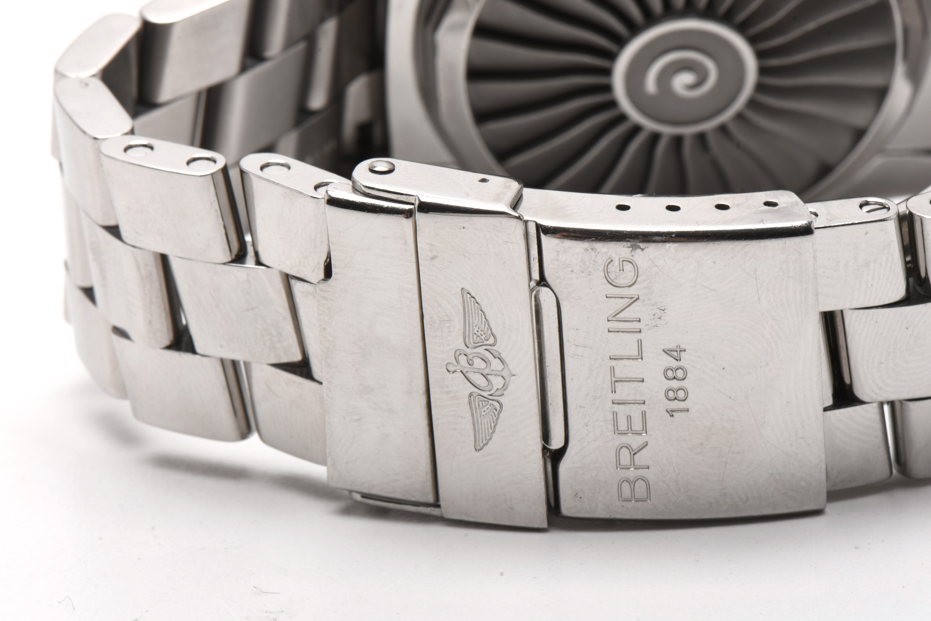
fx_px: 3297
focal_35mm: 128
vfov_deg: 10.8
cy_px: 310
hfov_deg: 16.1
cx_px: 466
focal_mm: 85
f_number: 25
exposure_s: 1/100
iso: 100
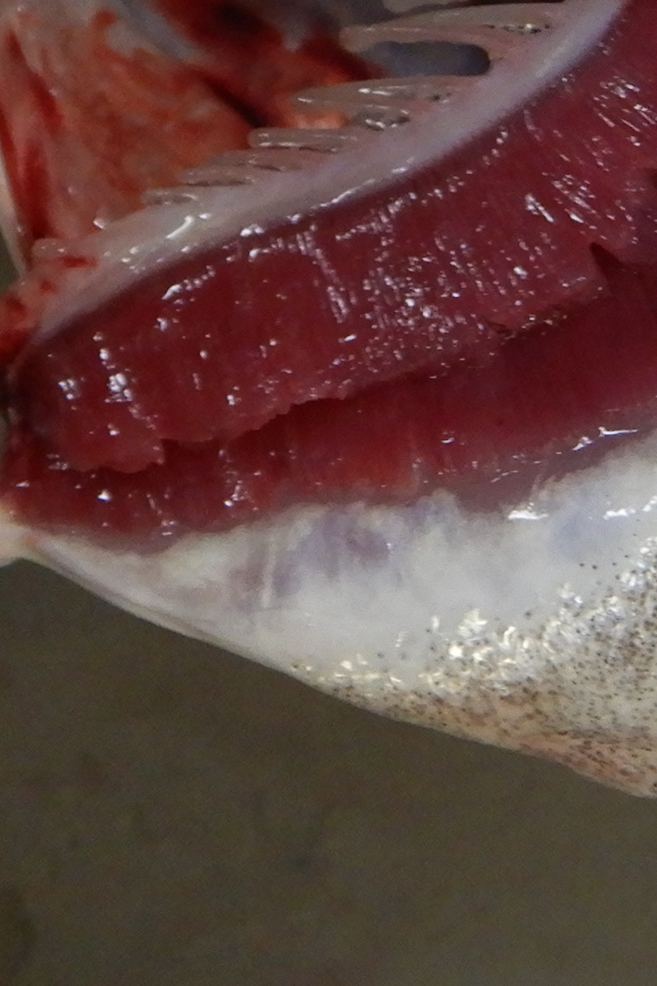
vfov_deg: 22.7
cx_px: 606
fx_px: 2382
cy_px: 62
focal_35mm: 87
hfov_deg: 15.5
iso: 400
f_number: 2.8
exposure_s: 1/30
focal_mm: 4.3
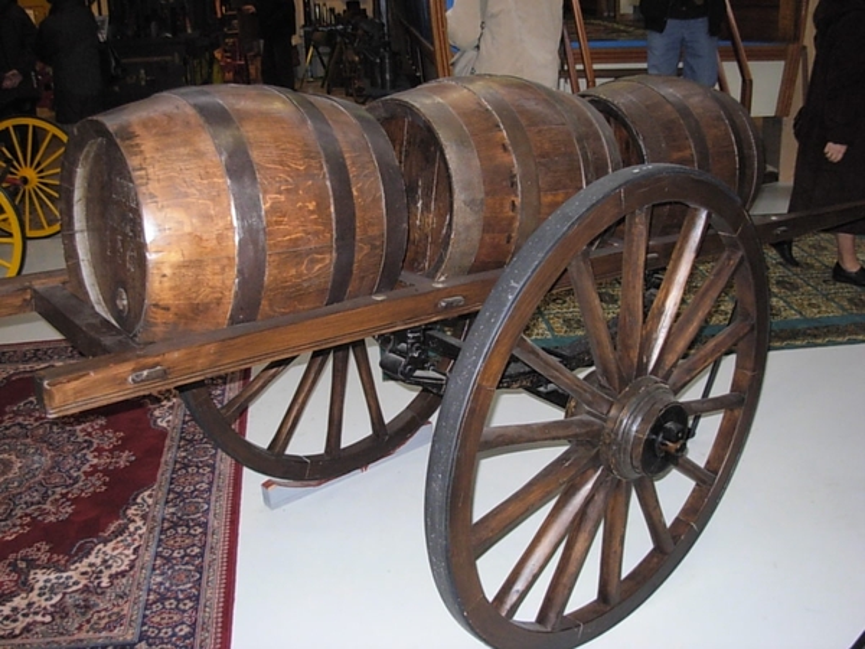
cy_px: 324
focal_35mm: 38
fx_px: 950
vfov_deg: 37.7
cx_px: 432
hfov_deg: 49.0
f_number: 2.9
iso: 366
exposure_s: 1/104
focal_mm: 6.3
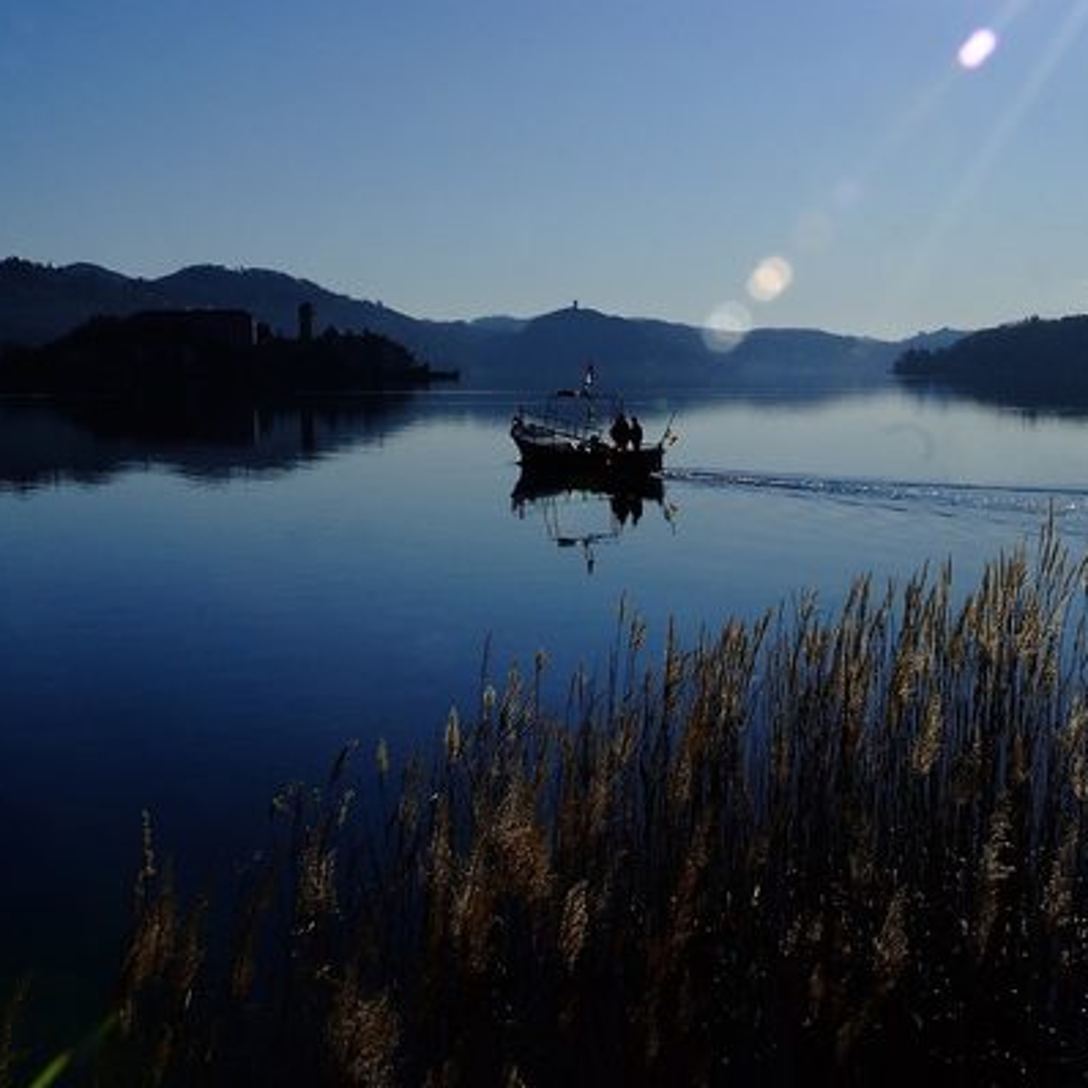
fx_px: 1778
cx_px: 525
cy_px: 543
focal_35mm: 50
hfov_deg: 34.0
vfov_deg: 34.0
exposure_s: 1/1140
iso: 640
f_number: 18
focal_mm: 26
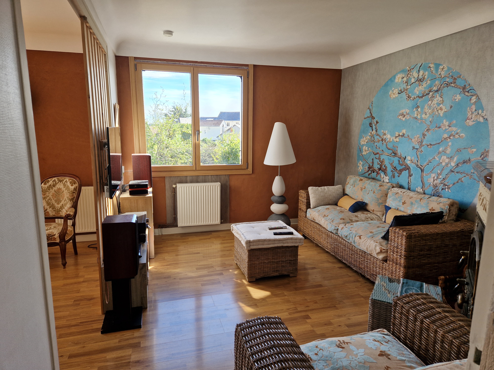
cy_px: 185
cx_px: 247
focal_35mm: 23
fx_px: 328
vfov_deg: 58.9
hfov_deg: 73.9
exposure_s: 1/180
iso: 50
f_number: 1.8
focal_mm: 5.4
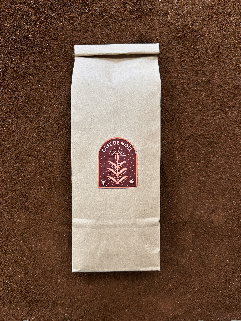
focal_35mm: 26
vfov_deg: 67.3
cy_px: 160
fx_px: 241
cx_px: 120
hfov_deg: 53.1
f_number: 1.5
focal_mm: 5.7
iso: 40
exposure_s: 1/100
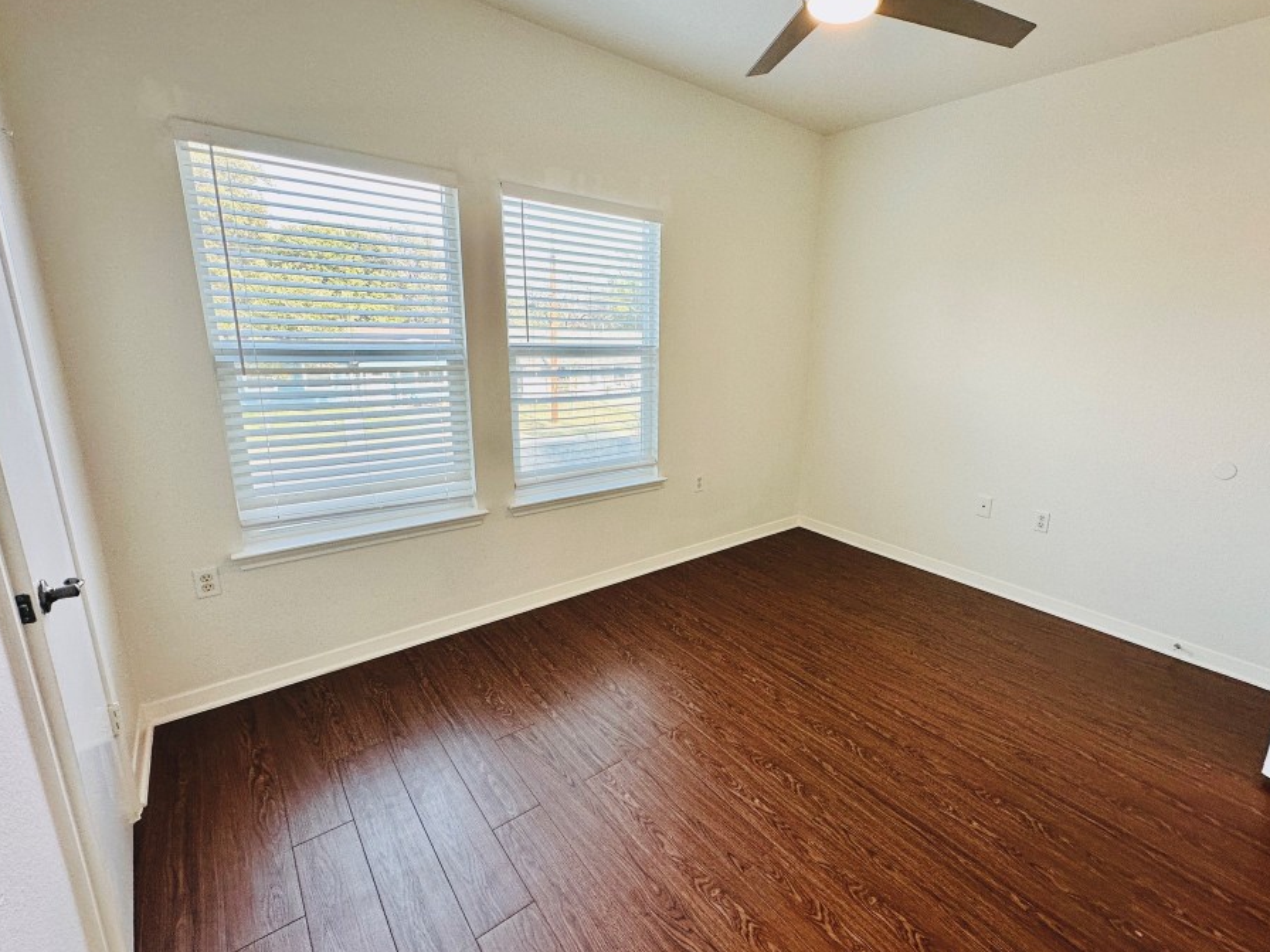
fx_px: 587
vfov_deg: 78.1
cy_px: 463
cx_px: 713
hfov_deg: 94.0
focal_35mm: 16
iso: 125
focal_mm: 2.22
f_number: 2.2
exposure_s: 1/120
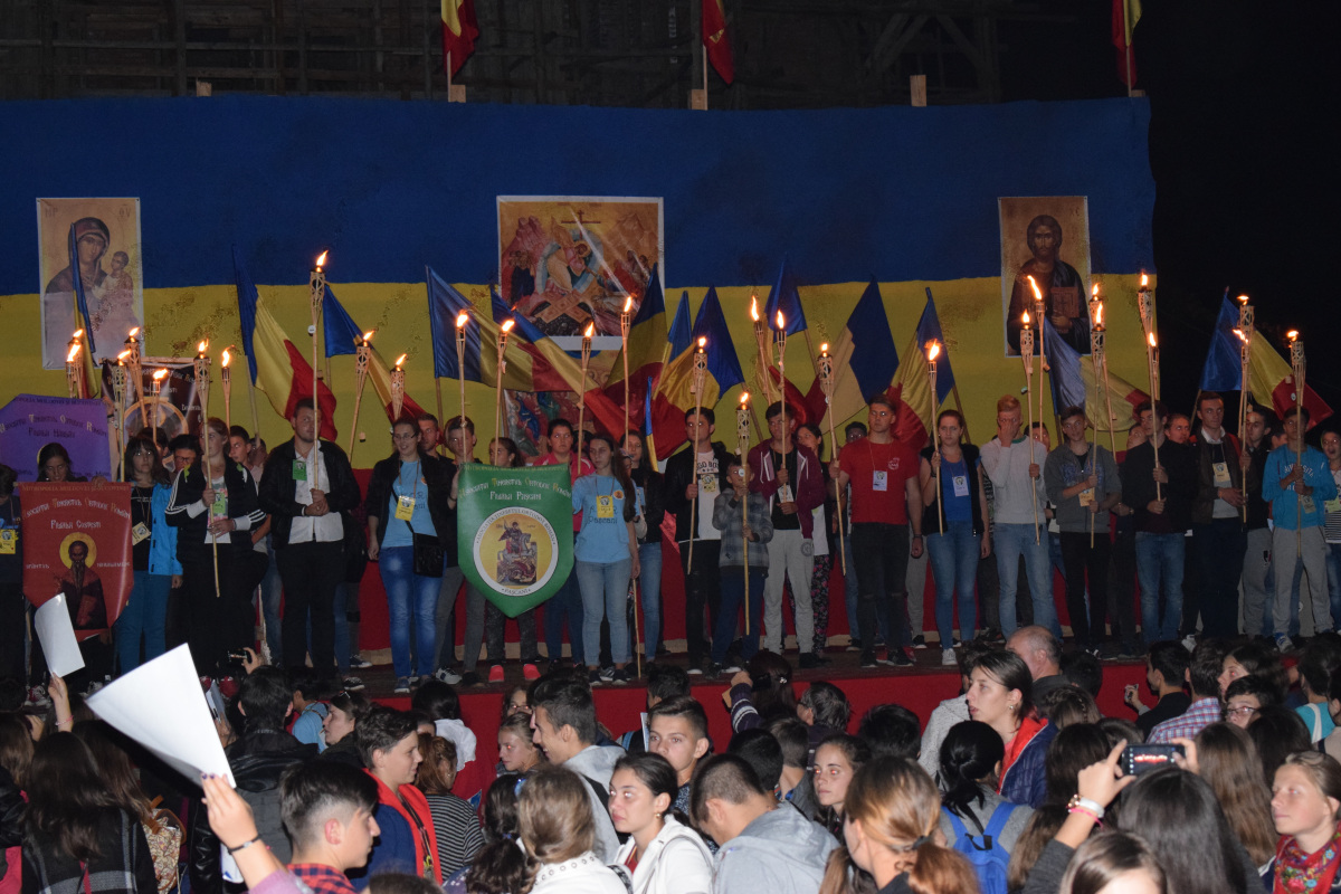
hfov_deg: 24.6
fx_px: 3073
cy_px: 447
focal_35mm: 82
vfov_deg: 16.6
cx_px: 670
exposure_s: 1/60
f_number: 5.6
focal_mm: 55
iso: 3200
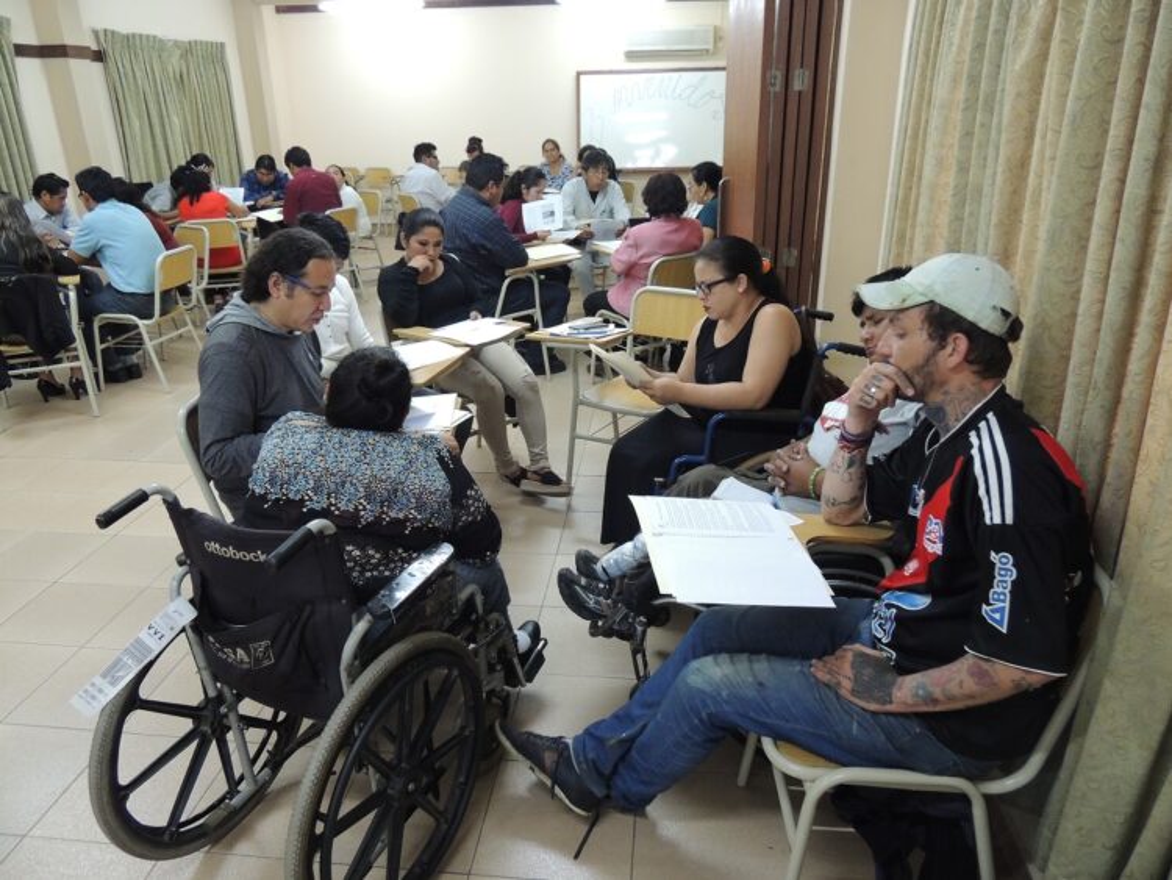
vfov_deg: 56.8
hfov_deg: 71.6
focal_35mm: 24
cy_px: 440
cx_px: 586
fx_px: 813
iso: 400
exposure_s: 1/13
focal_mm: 4.3
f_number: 3
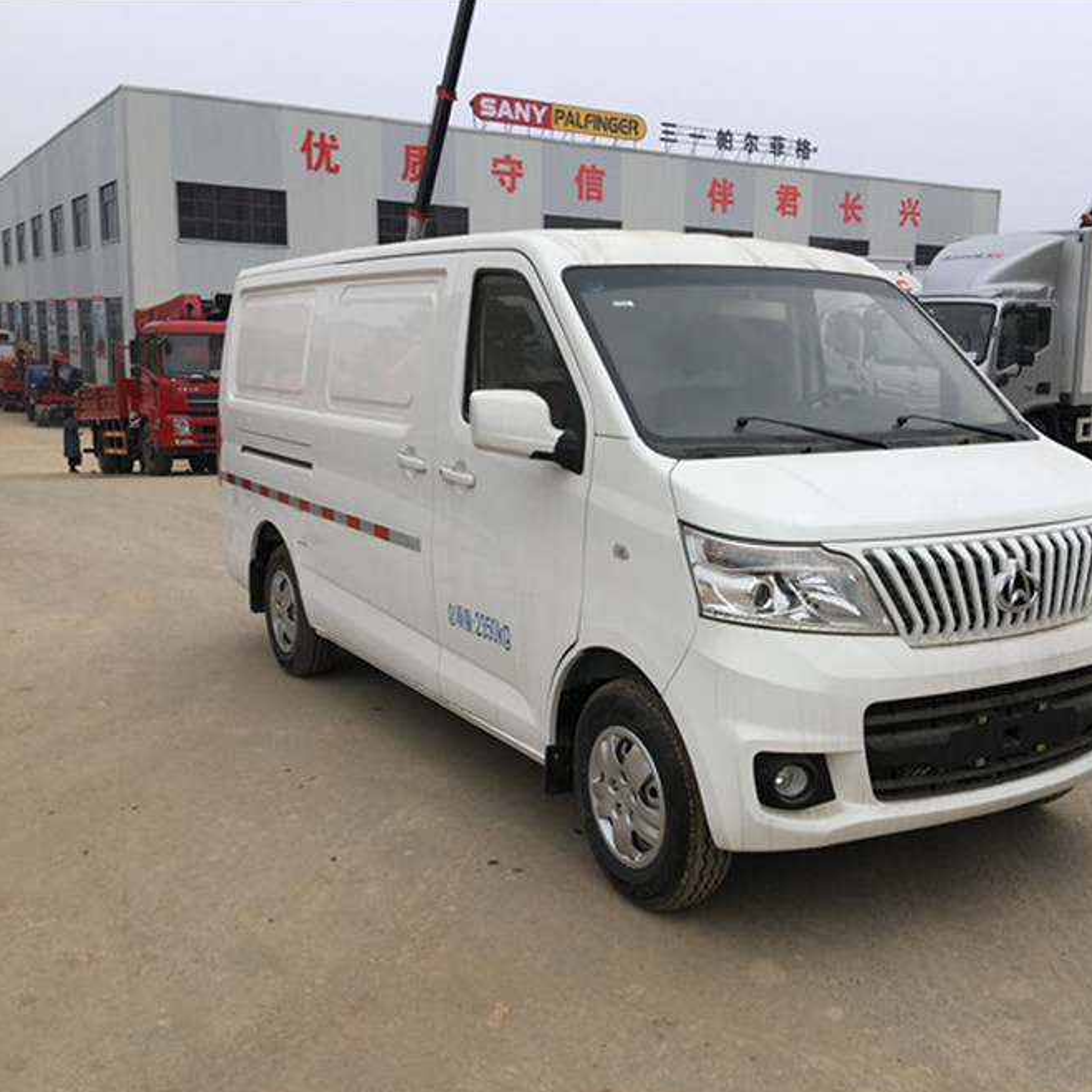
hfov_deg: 46.9
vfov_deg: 47.2
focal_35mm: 35
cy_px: 552
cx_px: 663
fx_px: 1249
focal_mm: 4.15
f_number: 2.2
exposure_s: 1/810
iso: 25
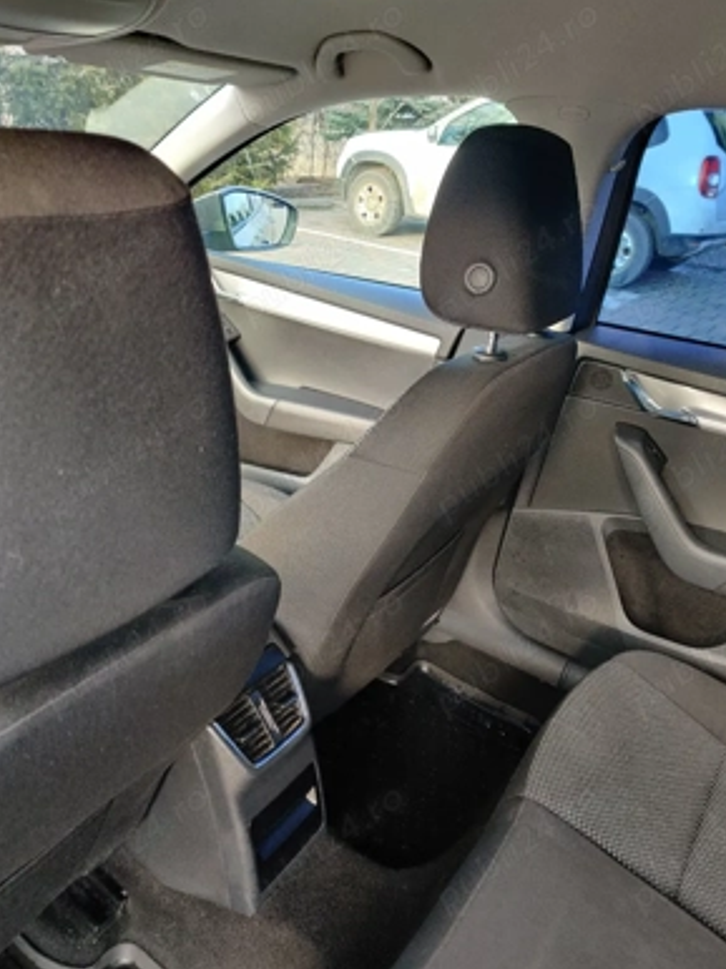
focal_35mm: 28
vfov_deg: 63.5
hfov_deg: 49.7
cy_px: 487
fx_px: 784
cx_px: 372
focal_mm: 4.75
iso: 500
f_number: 1.65
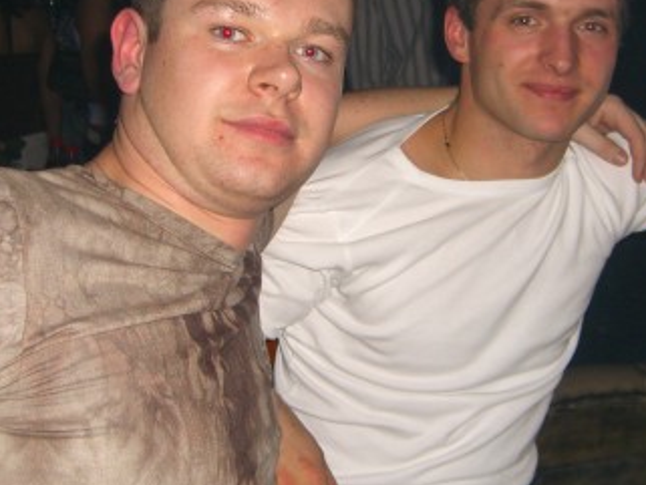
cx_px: 344
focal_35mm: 71
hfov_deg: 27.4
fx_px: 1325
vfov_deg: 20.7
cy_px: 181
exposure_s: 1/60
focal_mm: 7.9
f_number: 2.8
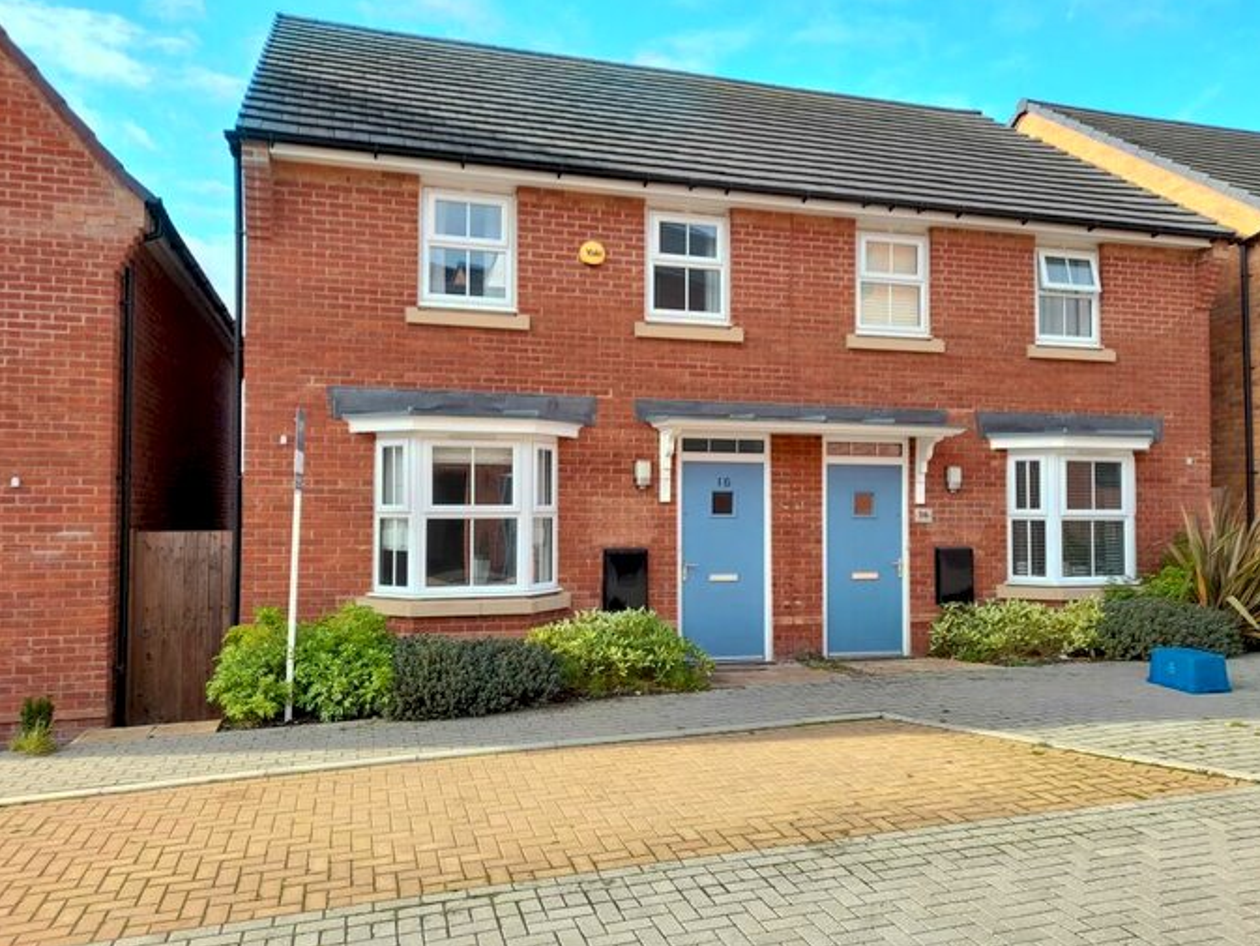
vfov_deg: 53.1
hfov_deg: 67.3
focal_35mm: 26
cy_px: 469
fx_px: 947
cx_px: 622
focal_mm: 4.6
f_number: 2
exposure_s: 1/100
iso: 20
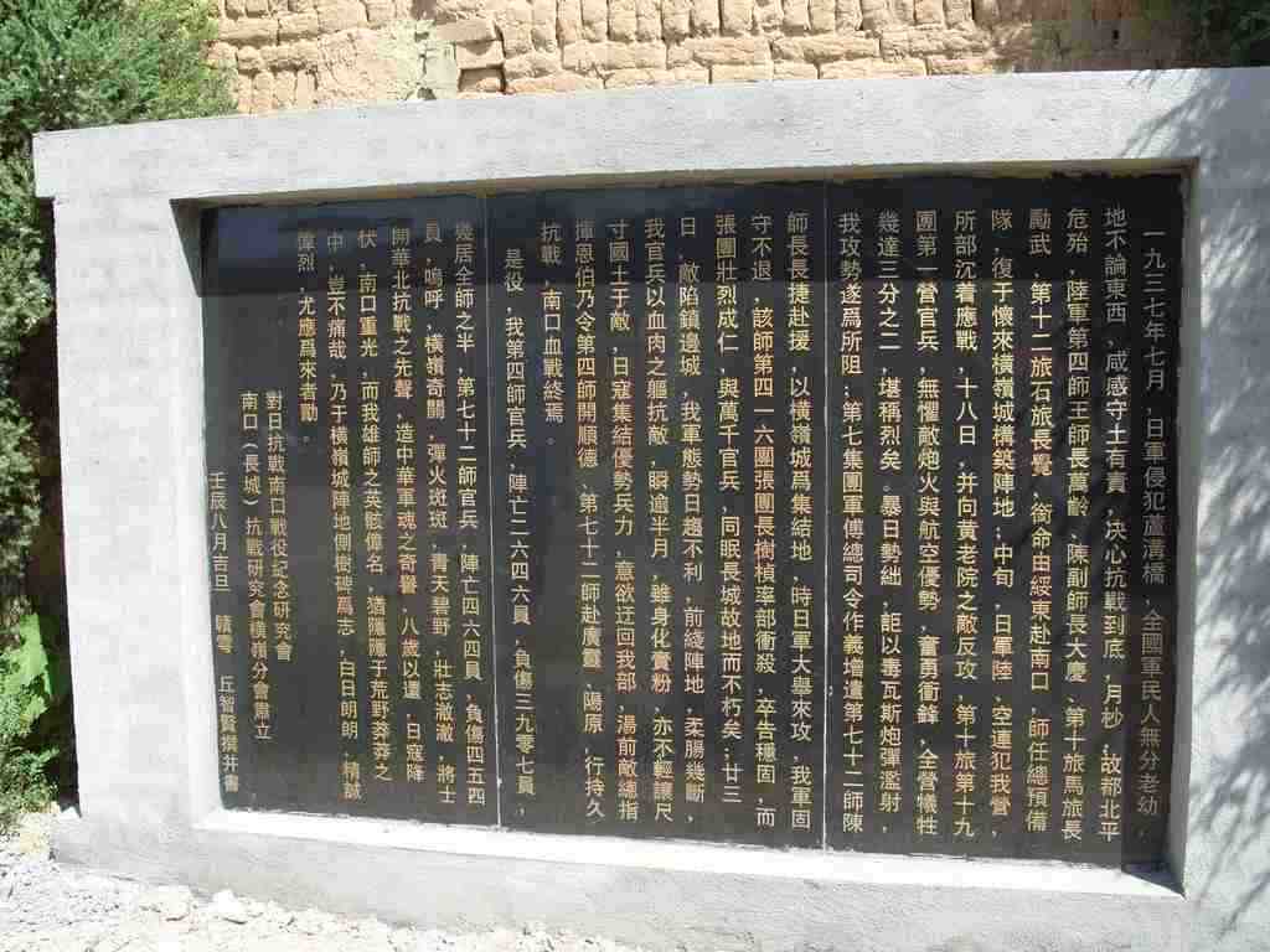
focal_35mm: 35
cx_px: 635
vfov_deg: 40.7
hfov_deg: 52.6
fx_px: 1284
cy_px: 476
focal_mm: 7.8
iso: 80
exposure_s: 1/250
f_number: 5.3
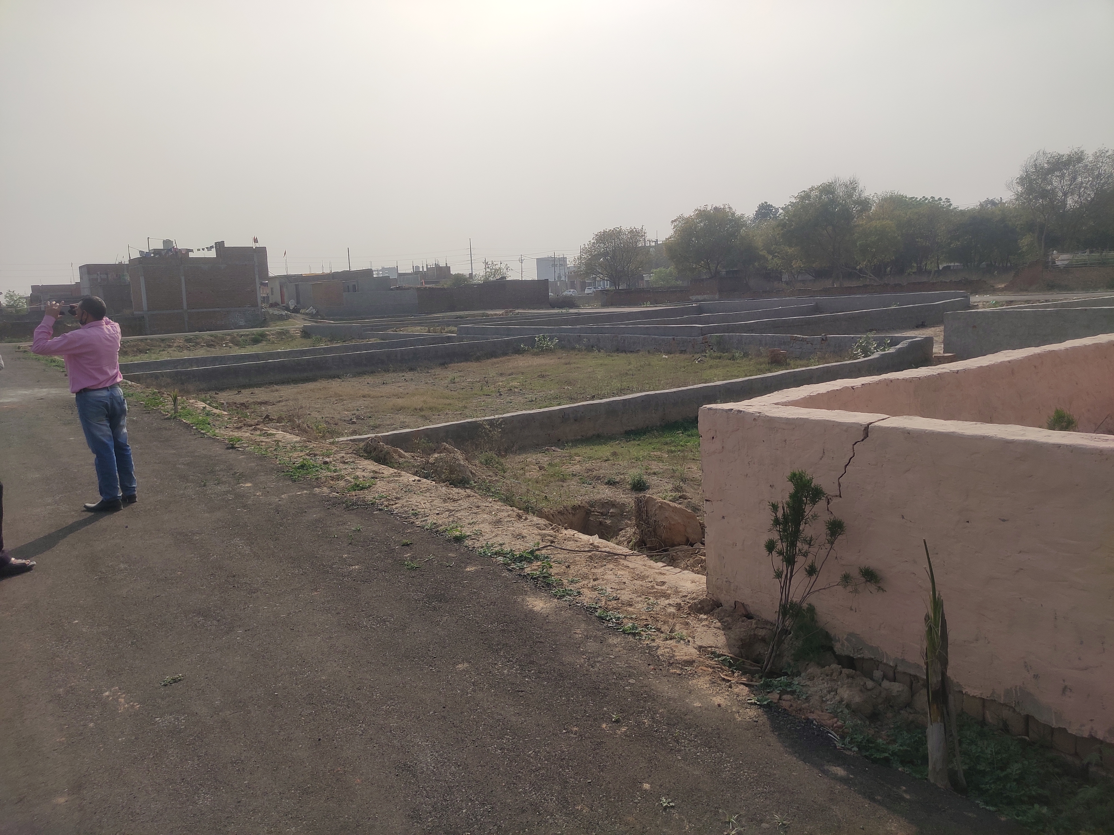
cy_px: 418
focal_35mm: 25
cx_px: 557
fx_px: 805
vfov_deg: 54.9
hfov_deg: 69.4
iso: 111
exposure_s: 1/3591
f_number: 1.79
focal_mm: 4.68
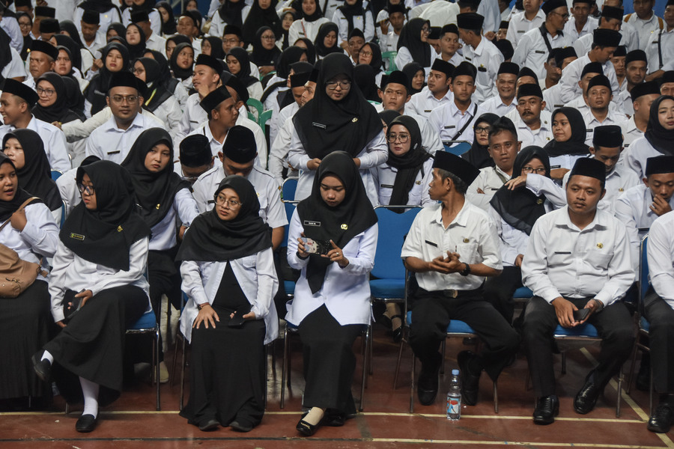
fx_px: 1966
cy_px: 224
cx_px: 337
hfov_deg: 19.5
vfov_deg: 13.0
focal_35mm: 105
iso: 800
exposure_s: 1/100
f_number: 5
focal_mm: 70
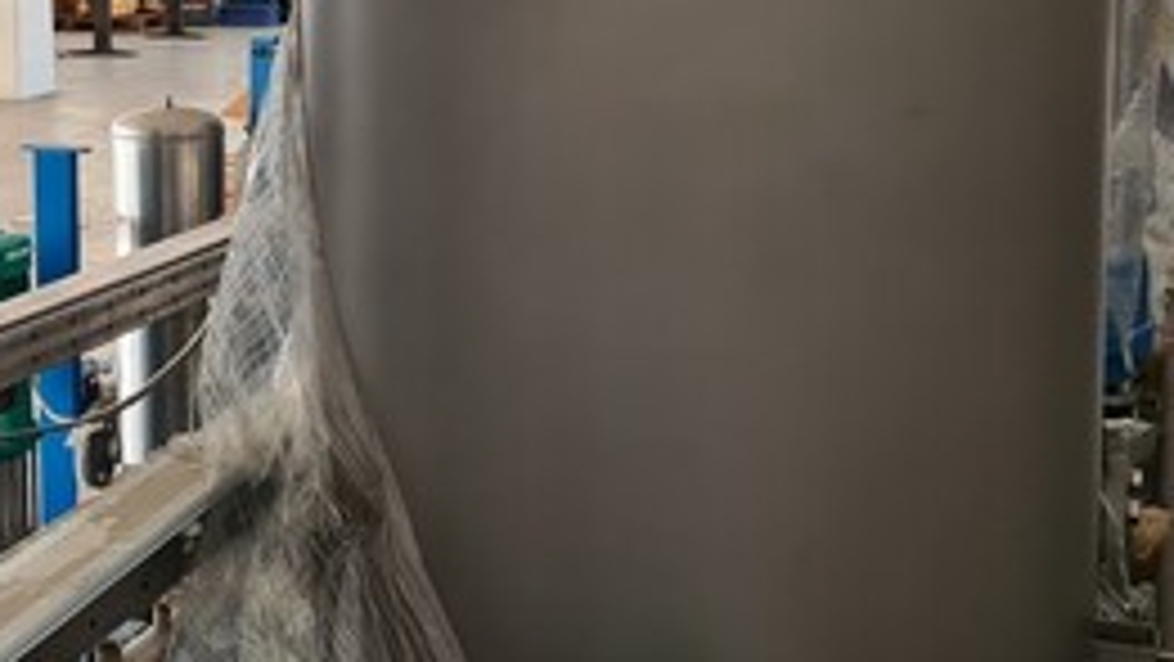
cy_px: 95
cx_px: 22
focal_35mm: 65
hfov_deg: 30.3
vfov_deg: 18.3
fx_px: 2024
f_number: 1.8
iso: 100
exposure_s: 1/60
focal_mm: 5.4
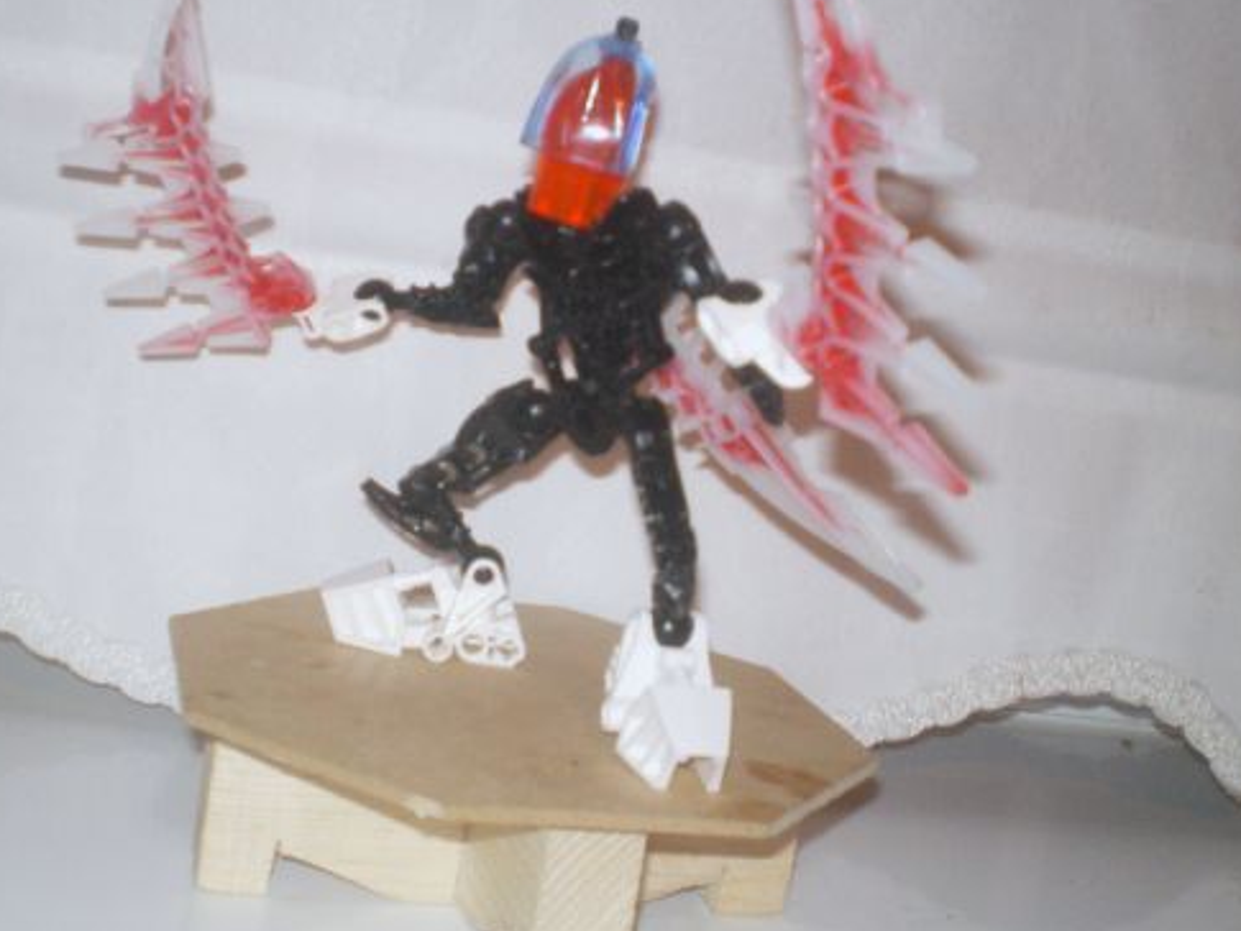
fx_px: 1685
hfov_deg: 40.3
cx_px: 527
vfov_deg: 30.8
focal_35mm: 47
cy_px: 371
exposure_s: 1/30
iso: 400
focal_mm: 6.3
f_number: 3.1
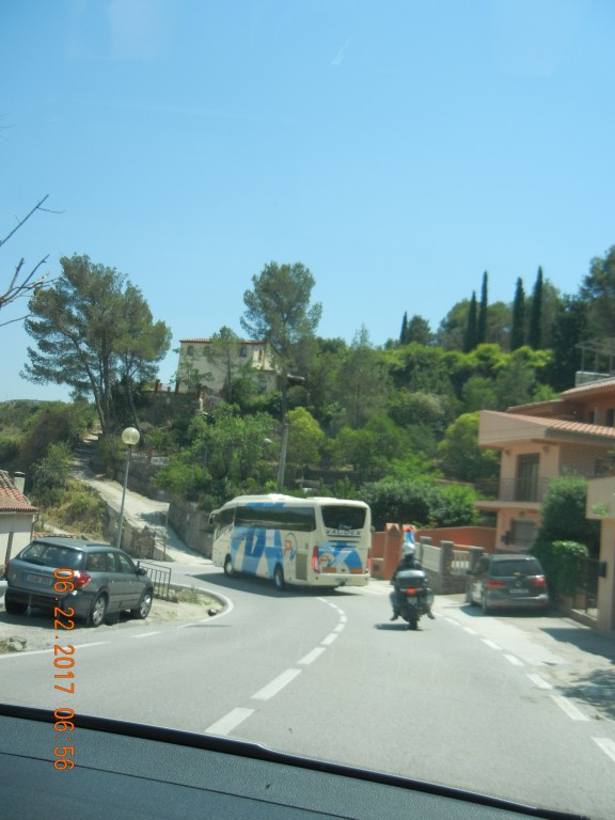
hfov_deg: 41.8
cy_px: 410
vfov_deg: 54.0
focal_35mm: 34
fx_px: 805
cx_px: 308
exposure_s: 1/254
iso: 160
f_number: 7.2
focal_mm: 6.2
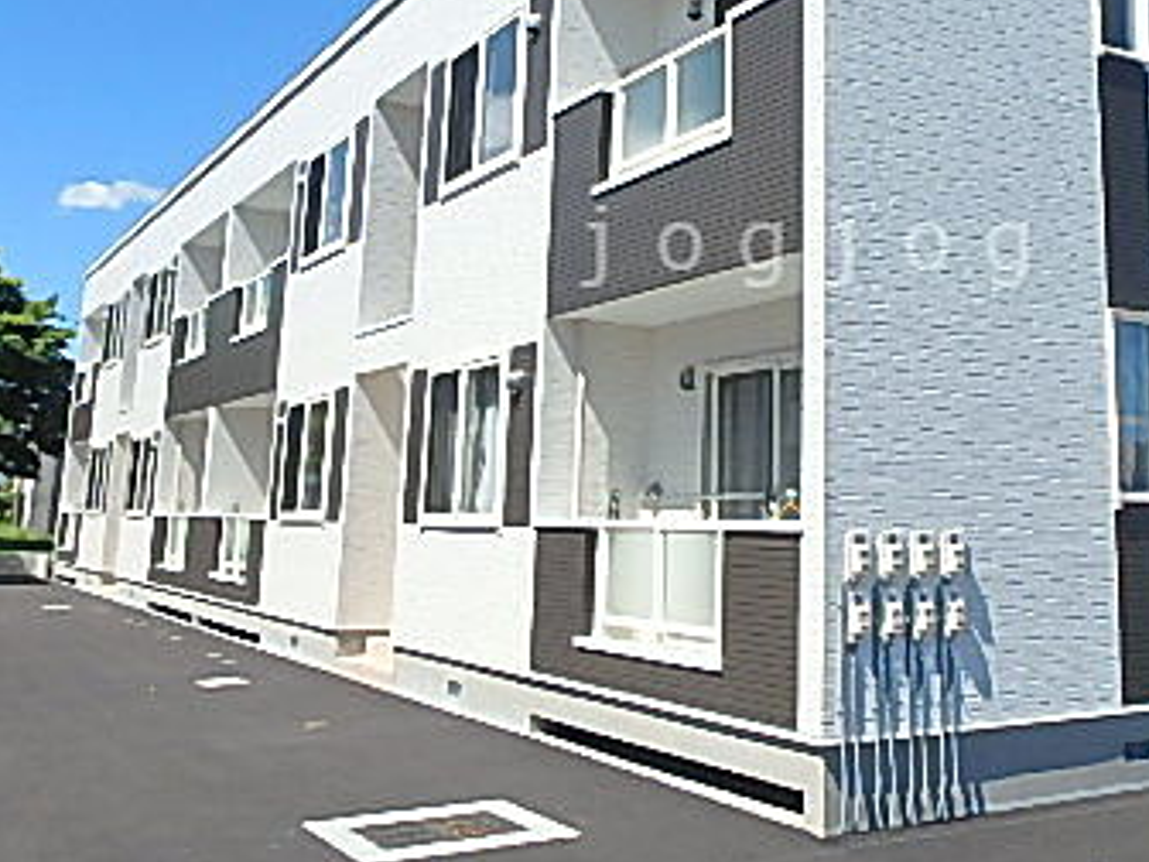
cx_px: 814
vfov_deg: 35.4
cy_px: 246
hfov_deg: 45.7
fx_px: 1328
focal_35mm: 40
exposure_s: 1/400
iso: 125
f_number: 6
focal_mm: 3.7
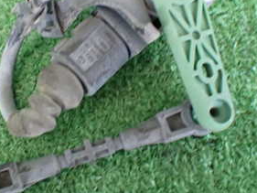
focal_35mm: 64
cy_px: 78
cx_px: 71
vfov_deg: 22.9
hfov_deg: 29.9
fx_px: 475
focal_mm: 5.4
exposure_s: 1/40
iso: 800
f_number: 2.3
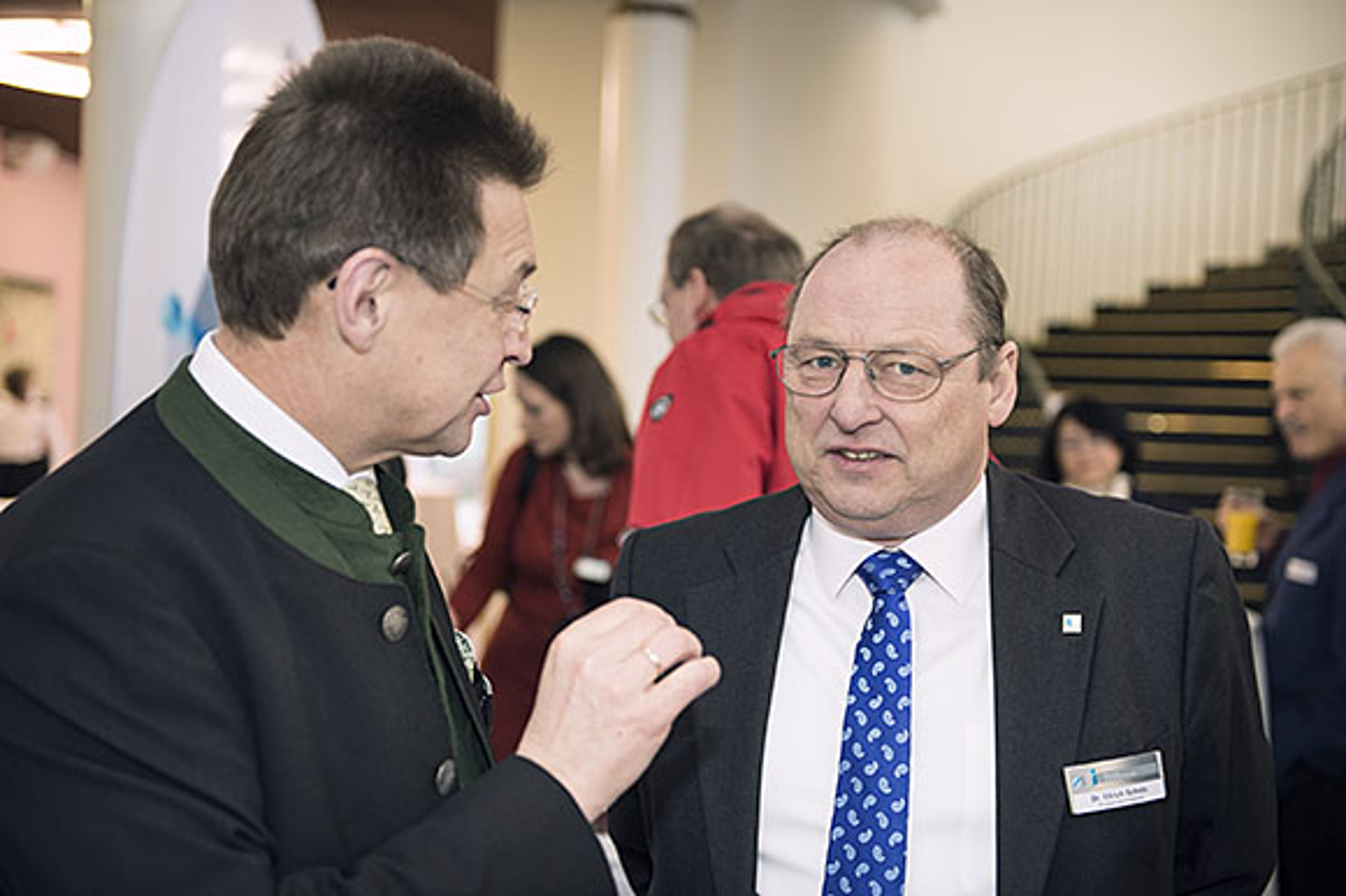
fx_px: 1943
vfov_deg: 26.0
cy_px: 448
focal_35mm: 52
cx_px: 673
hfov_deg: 38.2
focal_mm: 52
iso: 1600
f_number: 2.8
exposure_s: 1/160
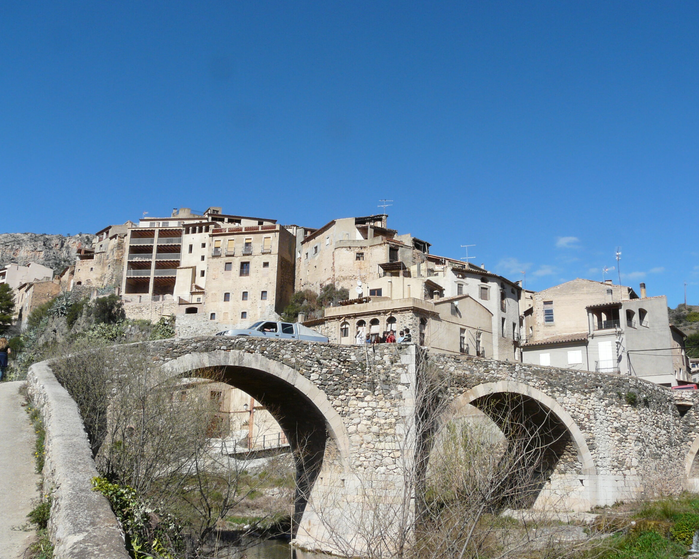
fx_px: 662
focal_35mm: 32
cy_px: 281
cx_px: 364
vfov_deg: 45.8
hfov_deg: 55.6
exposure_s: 1/400
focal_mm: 4.9
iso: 100
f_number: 6.3
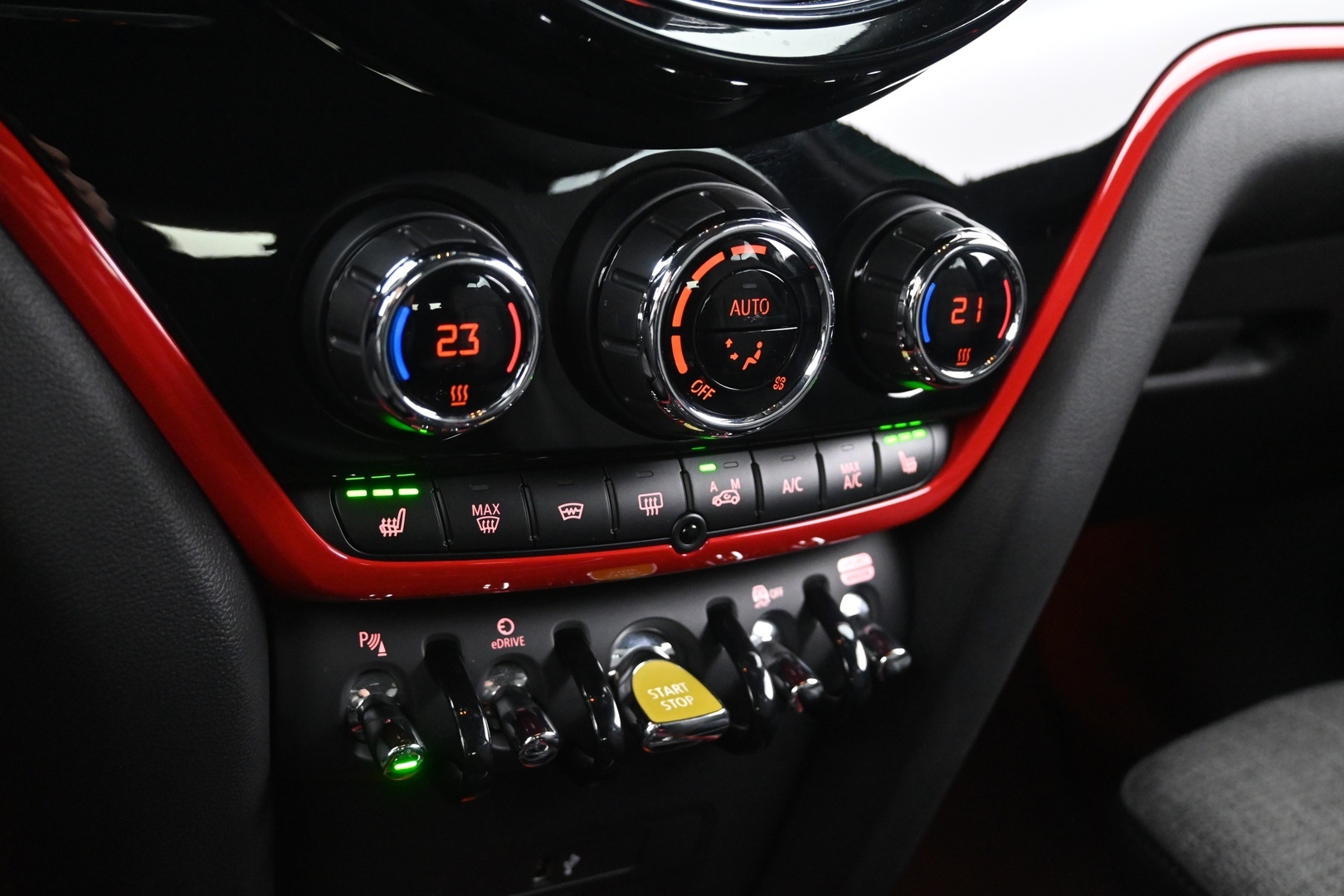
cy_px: 448
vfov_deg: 34.2
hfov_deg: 49.6
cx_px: 672
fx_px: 1456
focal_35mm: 39
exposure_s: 1/8
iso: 4000
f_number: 4.5
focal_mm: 26
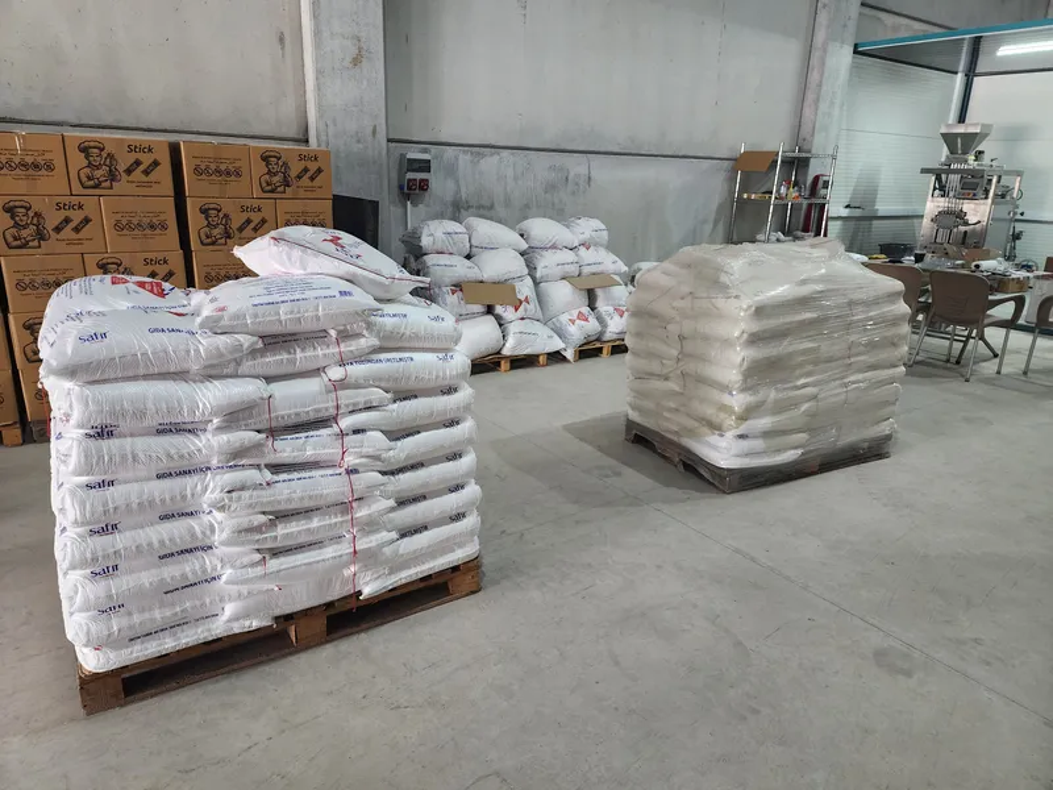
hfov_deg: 73.9
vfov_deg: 58.9
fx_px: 700
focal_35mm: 23
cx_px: 526
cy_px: 395
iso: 500
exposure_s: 1/100
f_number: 1.8
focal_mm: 6.4
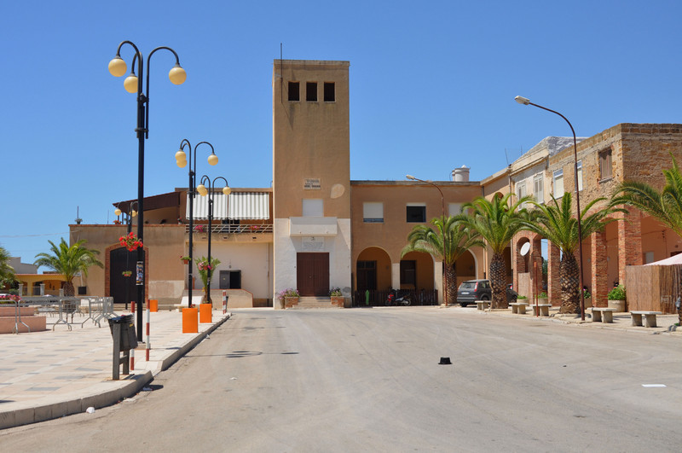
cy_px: 226
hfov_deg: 46.5
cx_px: 341
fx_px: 795
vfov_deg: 31.8
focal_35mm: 42
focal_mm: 28
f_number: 5.6
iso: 200
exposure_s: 1/800
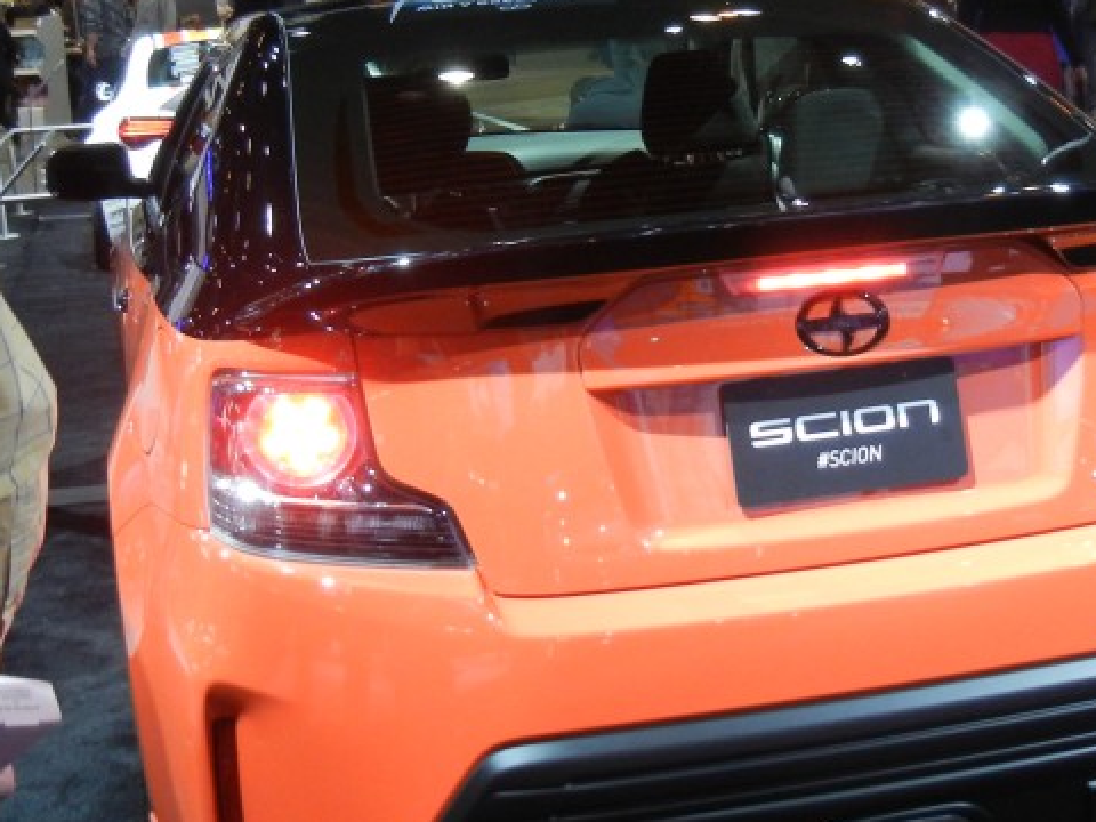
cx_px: 614
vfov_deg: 22.8
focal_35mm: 64
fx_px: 2026
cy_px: 251
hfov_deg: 30.2
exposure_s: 1/49.7
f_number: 3.5
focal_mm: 5.4
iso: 400
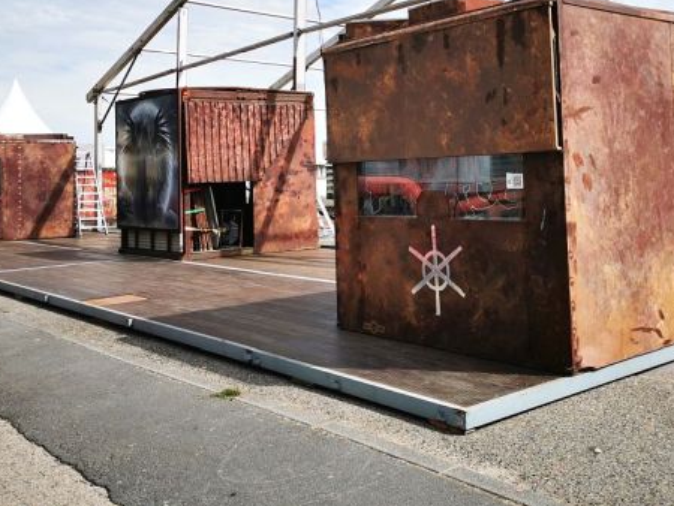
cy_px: 153
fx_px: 818
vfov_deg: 33.9
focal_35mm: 42
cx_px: 442
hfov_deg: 44.2
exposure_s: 1/2381
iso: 50
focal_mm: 5.56
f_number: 1.6
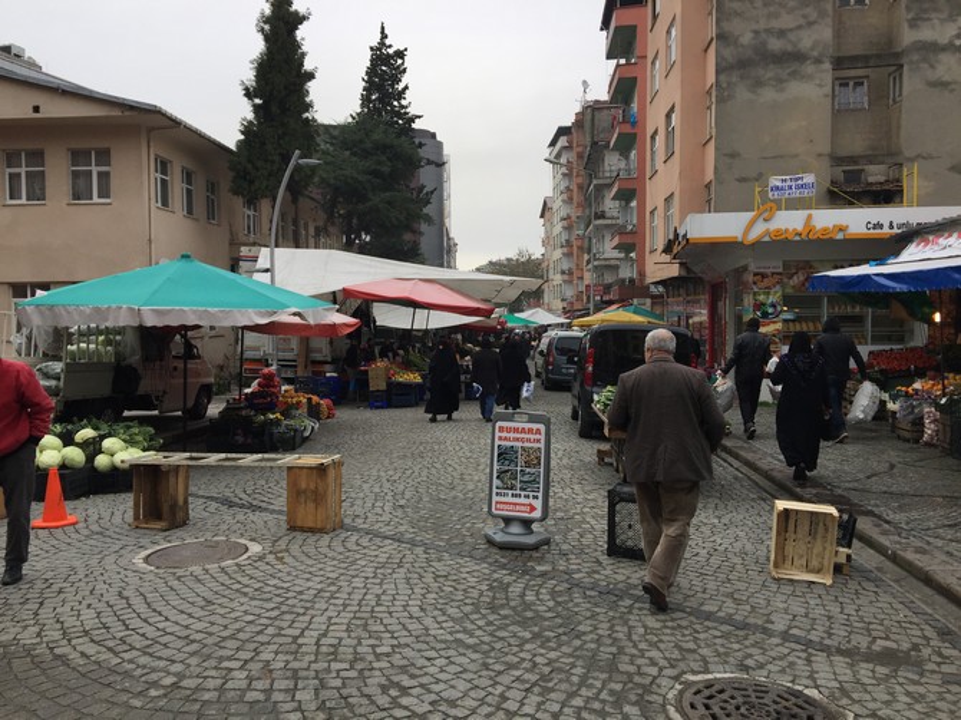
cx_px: 480
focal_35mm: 29
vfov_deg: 48.2
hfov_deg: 61.7
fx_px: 805
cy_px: 360
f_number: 2.2
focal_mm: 4.15
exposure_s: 1/373
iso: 32
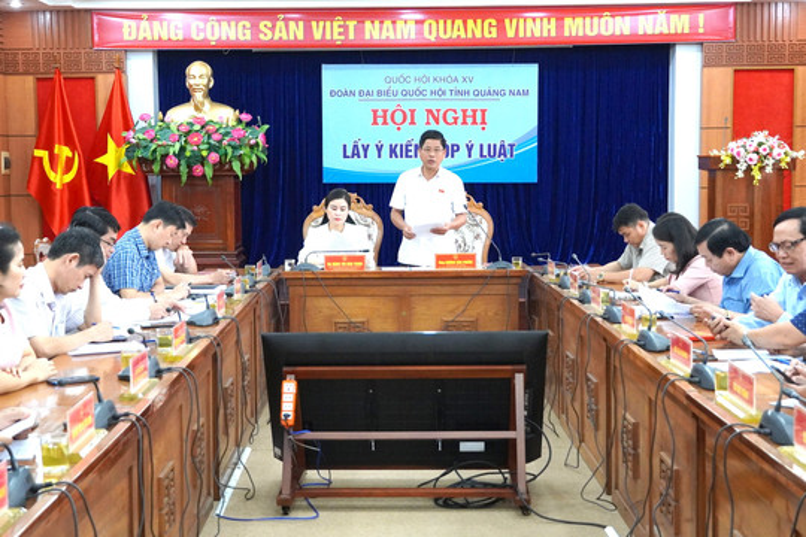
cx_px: 403
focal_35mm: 46
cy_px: 268
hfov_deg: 42.3
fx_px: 1041
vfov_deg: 28.9
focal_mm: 31
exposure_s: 1/160
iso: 3200
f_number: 4.5
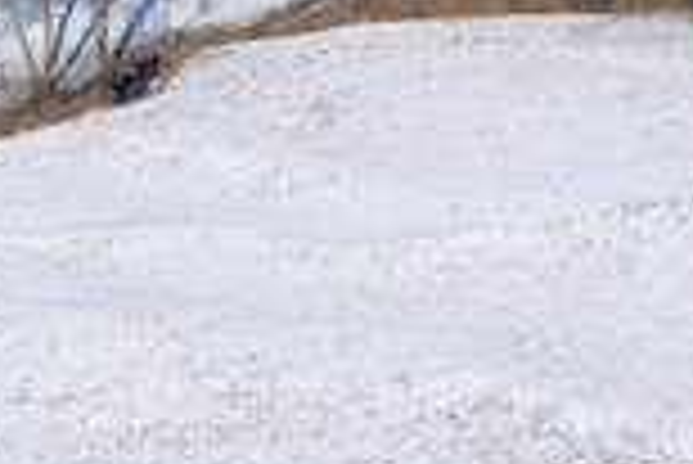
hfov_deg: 9.8
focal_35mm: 206
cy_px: 124
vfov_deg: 6.7
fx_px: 3971
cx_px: 832
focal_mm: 33
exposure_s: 1/1000
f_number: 8
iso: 400
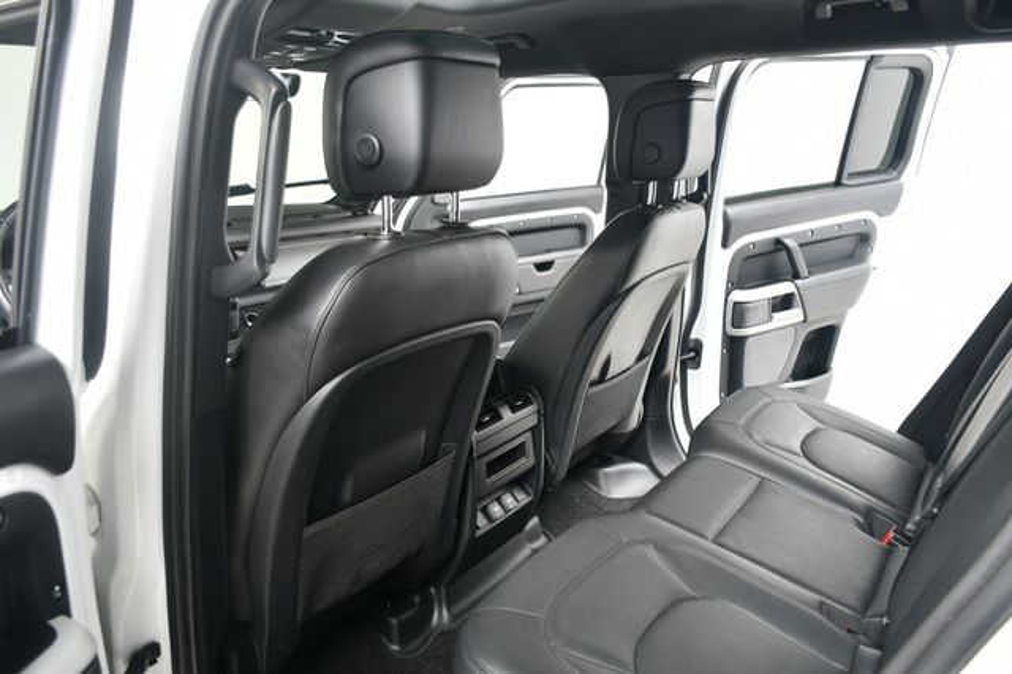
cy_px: 337
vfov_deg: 43.6
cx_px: 506
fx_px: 843
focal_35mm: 30
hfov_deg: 62.0
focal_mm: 20
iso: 100
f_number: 4
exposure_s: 1/160
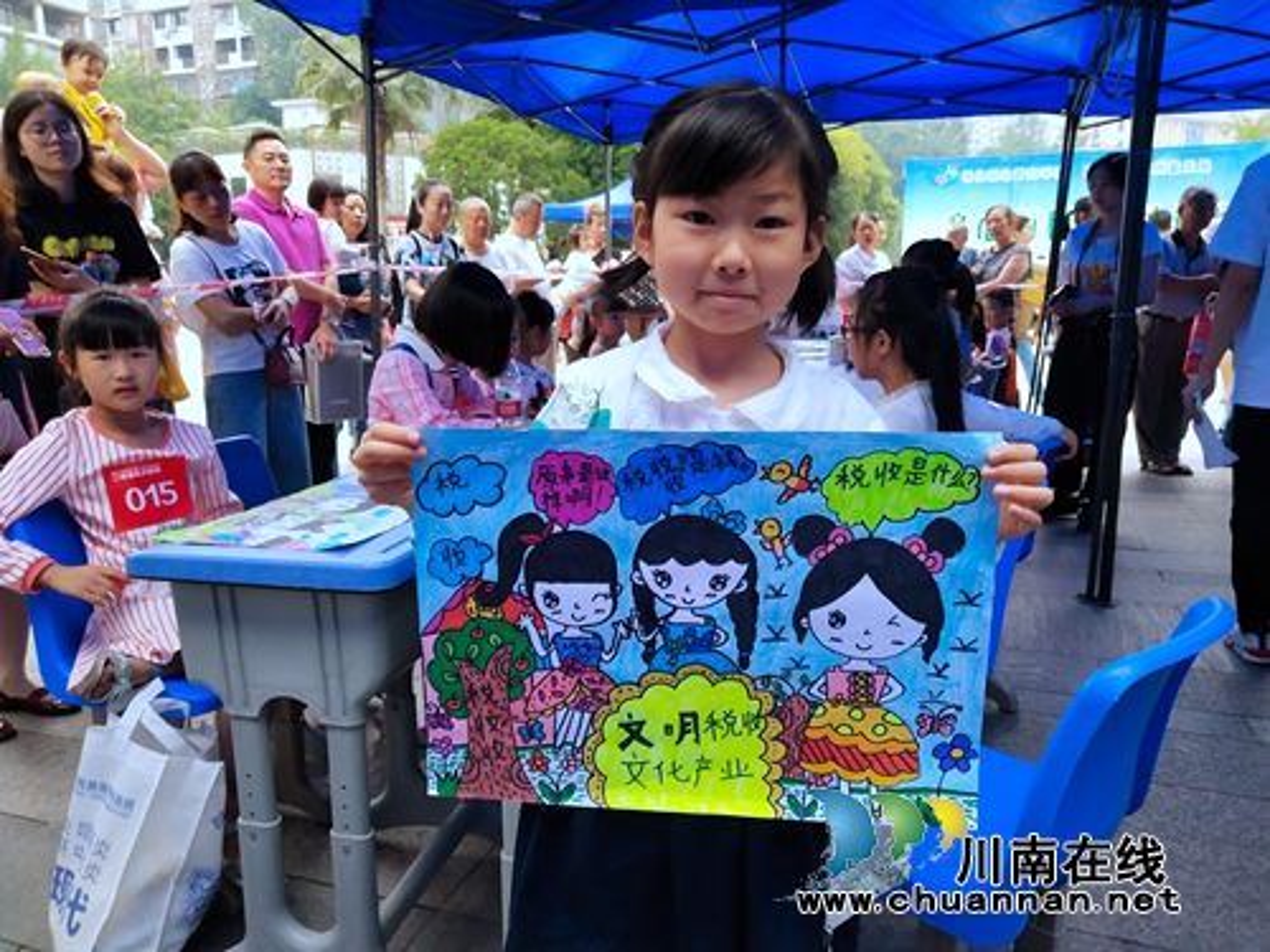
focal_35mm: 30
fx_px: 1101
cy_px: 476
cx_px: 635
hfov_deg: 60.0
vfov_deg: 46.8
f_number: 1.8
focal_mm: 3.95
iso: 207
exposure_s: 1/100
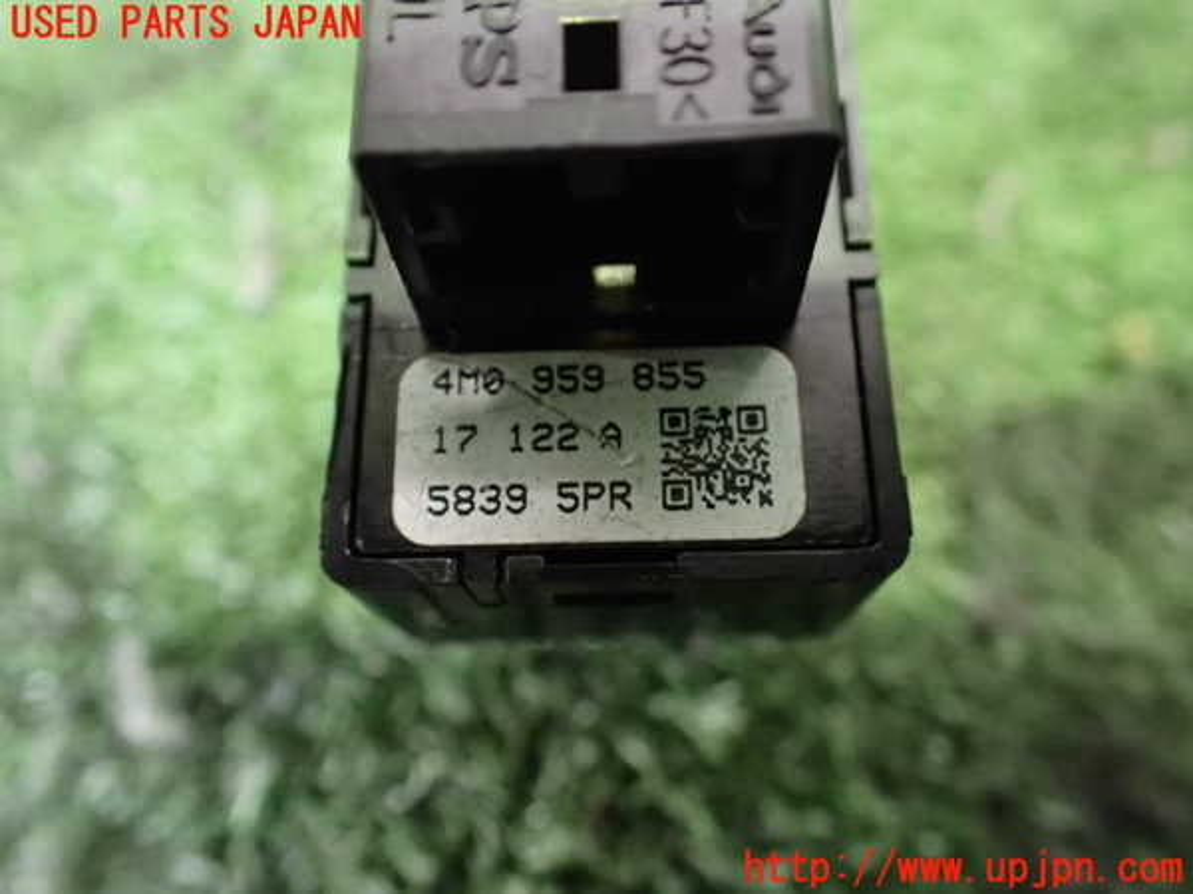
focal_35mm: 30
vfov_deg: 46.8
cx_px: 596
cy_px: 447
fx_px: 1034
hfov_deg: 60.0
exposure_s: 1/30
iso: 1600
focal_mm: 5.4
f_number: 2.3
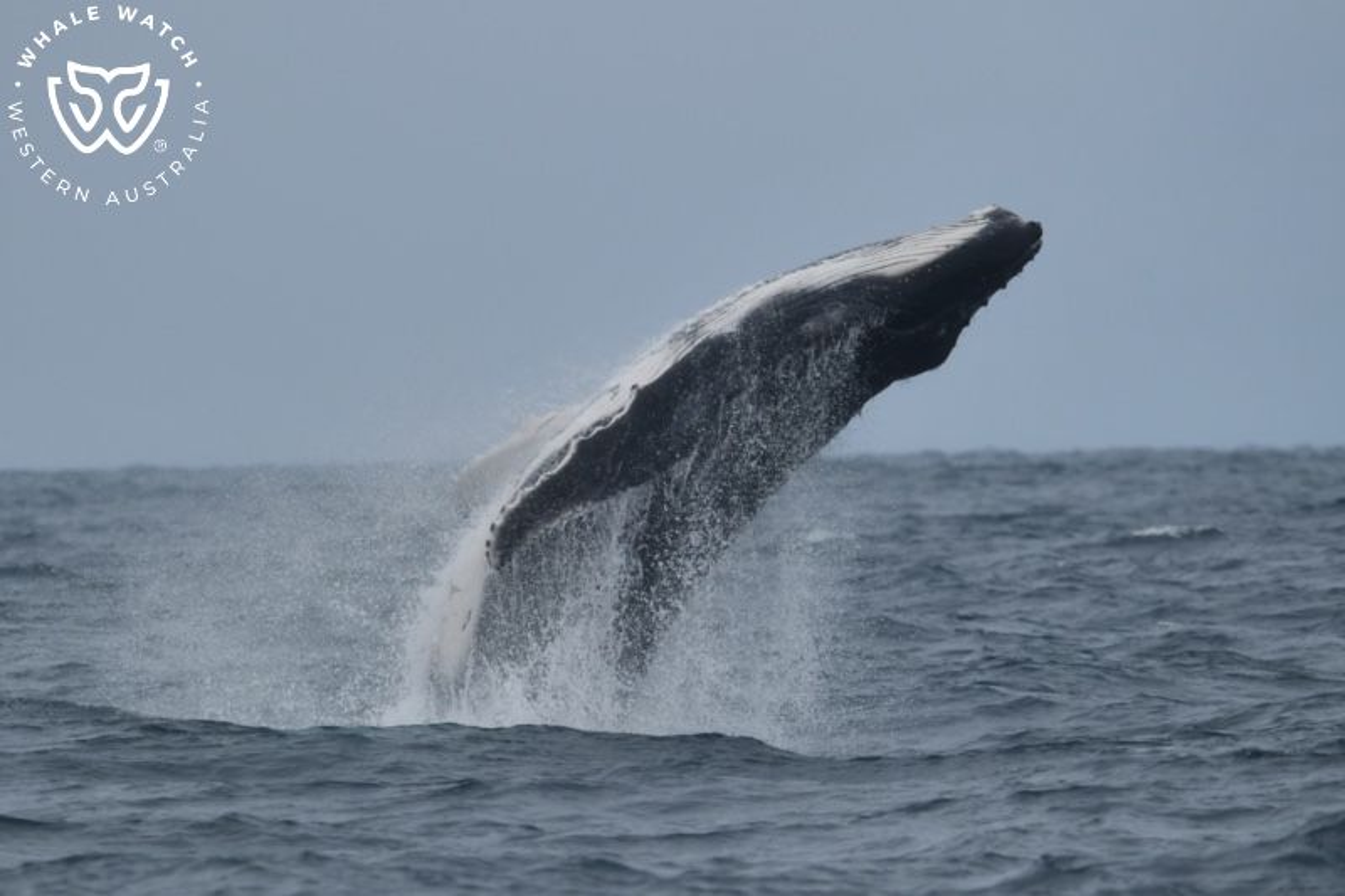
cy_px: 448
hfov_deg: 5.3
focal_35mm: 390
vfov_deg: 3.5
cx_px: 672
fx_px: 14567
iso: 720
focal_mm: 390
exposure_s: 1/8000
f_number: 6
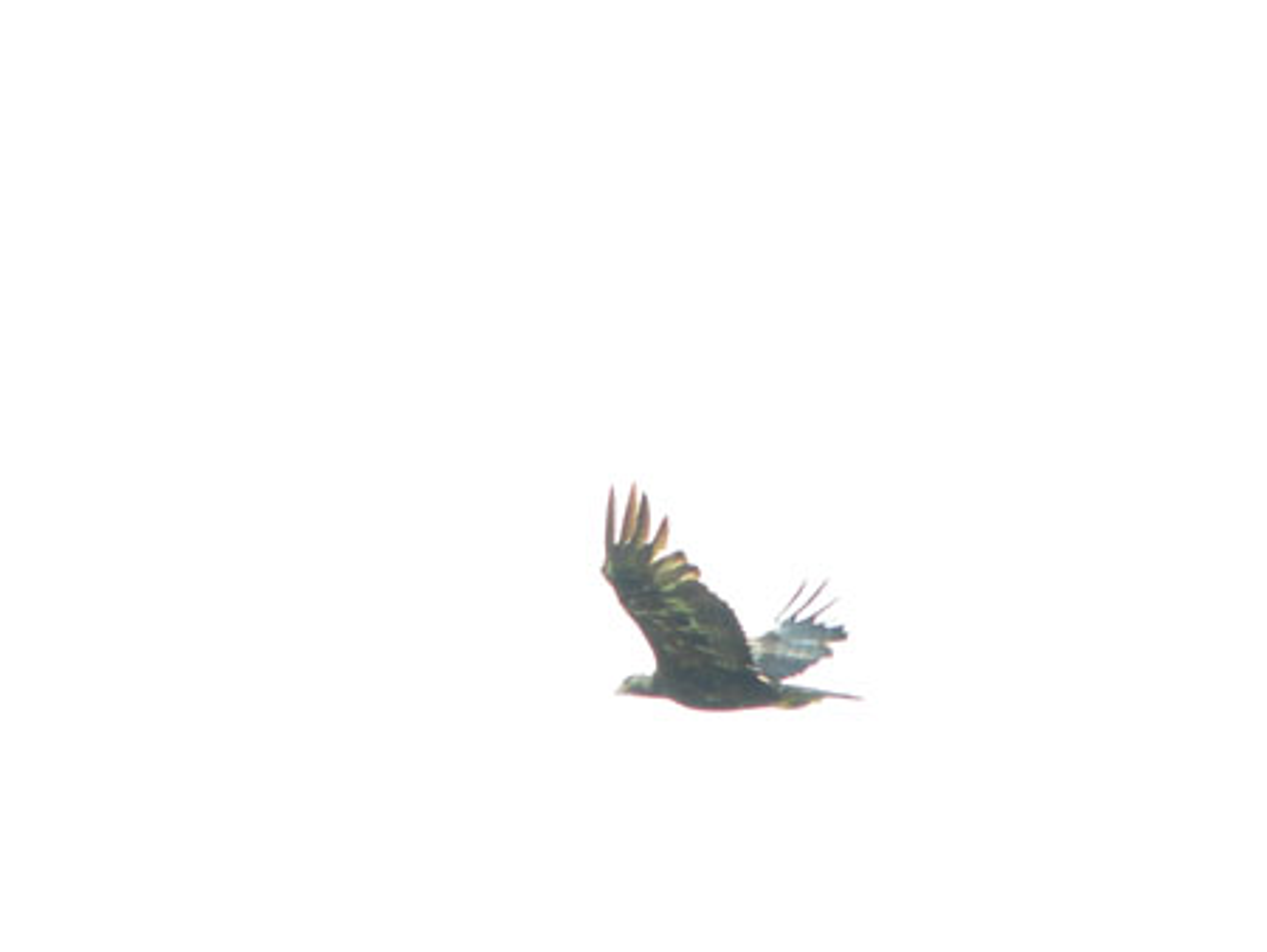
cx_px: 634
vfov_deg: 3.4
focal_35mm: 432
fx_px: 15820
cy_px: 476
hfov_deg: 4.6
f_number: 4
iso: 80
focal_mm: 72
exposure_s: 1/125
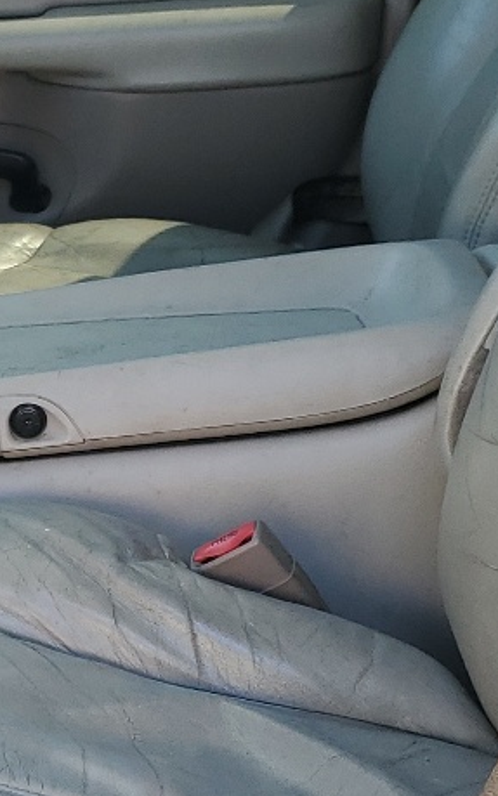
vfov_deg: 21.5
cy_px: 581
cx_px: -253
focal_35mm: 96
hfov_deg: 12.9
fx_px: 2084
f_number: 1.5
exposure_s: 1/179
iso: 50
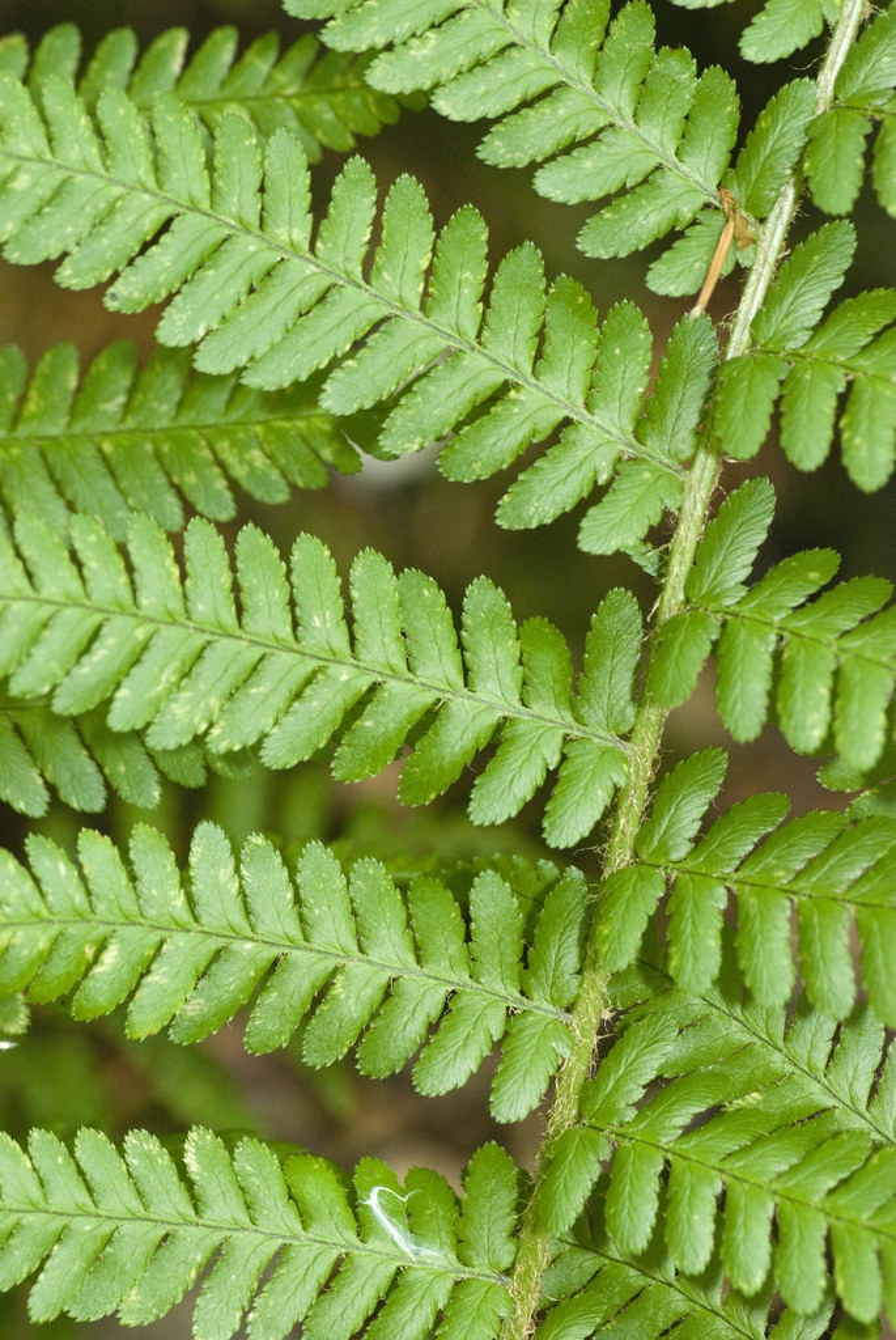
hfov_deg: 8.7
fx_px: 5866
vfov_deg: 13.0
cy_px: 670
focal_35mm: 158
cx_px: 448
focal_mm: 105
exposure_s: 1/60
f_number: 5.6
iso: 400
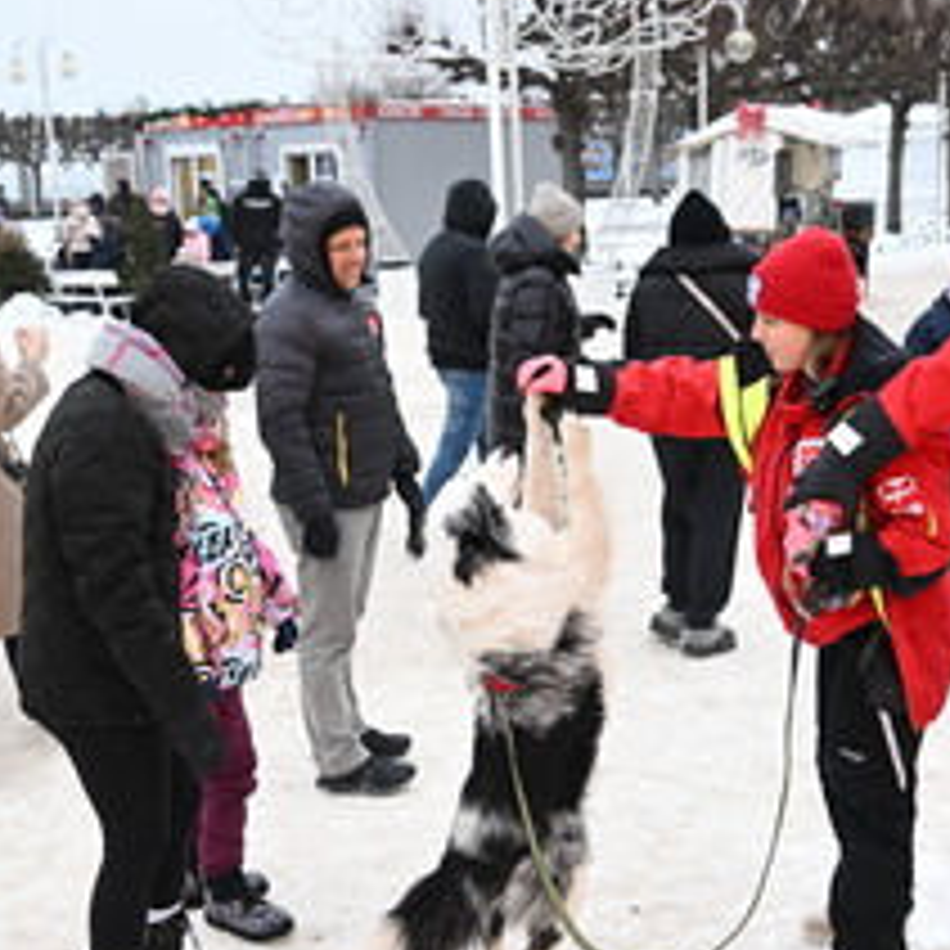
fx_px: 1552
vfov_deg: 34.0
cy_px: 529
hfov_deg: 34.0
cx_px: 495
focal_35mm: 50
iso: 640
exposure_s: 1/160
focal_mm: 31
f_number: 4
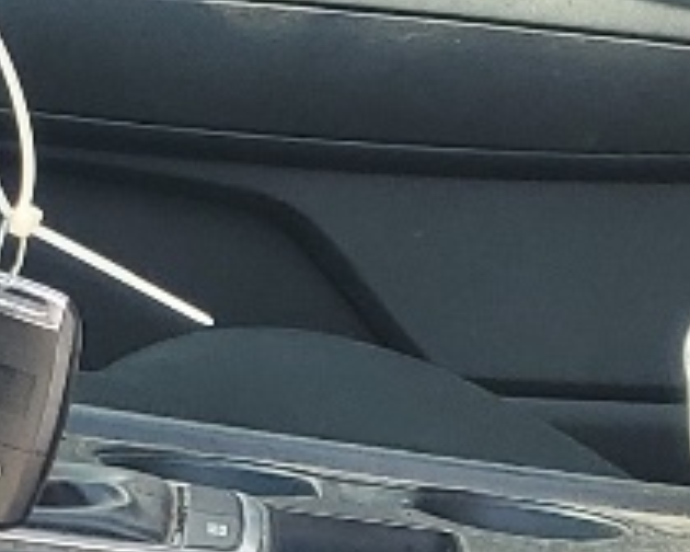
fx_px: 3941
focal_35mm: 193
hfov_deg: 10.0
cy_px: 651
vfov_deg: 7.9
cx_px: 440
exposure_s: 1/161
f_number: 1.5
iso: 50
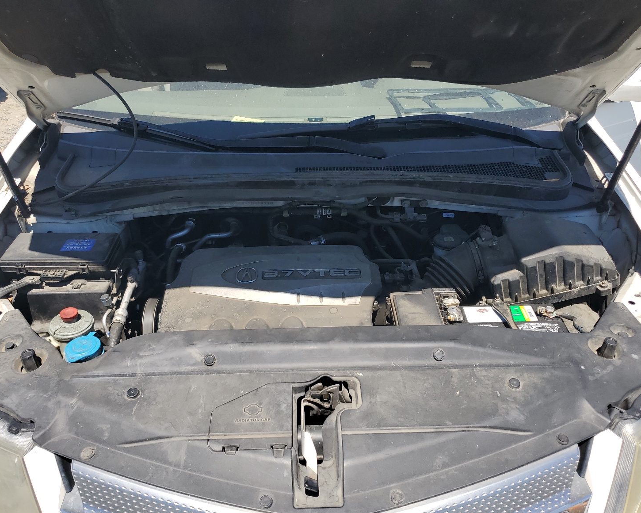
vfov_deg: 51.5
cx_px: 327
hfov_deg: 62.2
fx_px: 531
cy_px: 256
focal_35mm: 28
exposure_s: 1/2500
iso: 50
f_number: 1.5
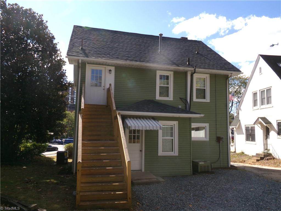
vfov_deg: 49.7
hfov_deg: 63.4
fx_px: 227
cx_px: 140
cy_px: 106
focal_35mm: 28
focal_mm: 5
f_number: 3.8
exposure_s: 1/480
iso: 100
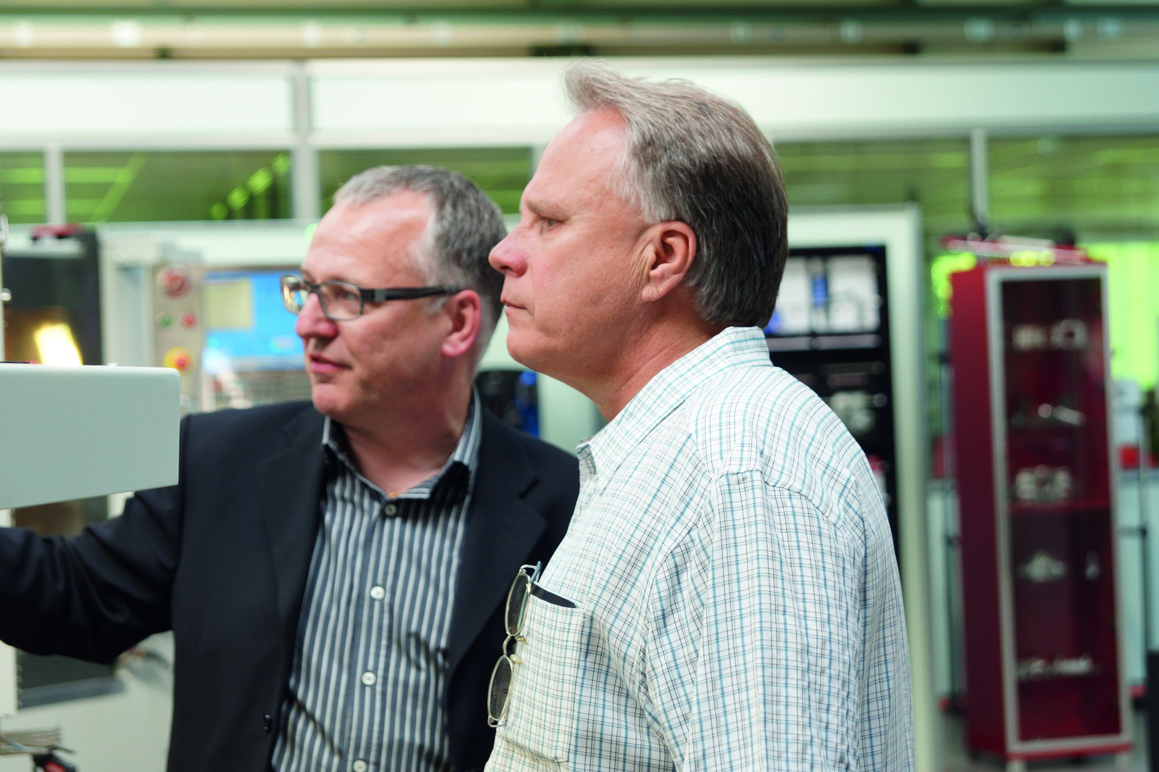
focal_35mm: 75
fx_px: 2414
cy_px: 386
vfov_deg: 18.2
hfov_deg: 27.0
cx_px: 580
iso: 200
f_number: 4
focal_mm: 50
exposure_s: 1/90
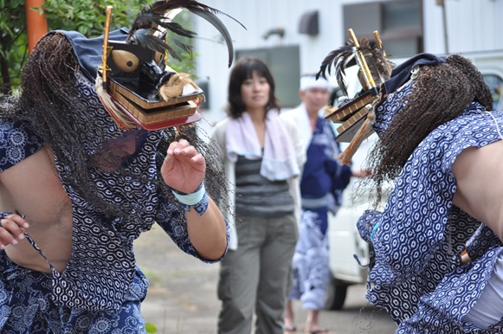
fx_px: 1962
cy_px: 160
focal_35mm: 141
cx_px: 248
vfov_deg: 9.7
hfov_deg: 14.6
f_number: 5.6
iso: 800
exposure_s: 1/640
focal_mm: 85
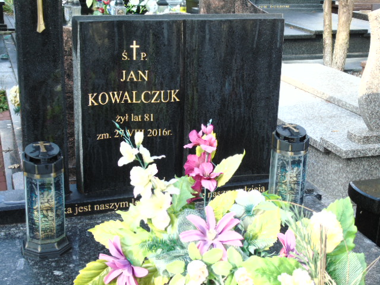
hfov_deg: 35.5
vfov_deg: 27.0
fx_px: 593
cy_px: 142
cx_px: 190
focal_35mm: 54
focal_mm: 9.6
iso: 80
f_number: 4.3
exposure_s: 1/60
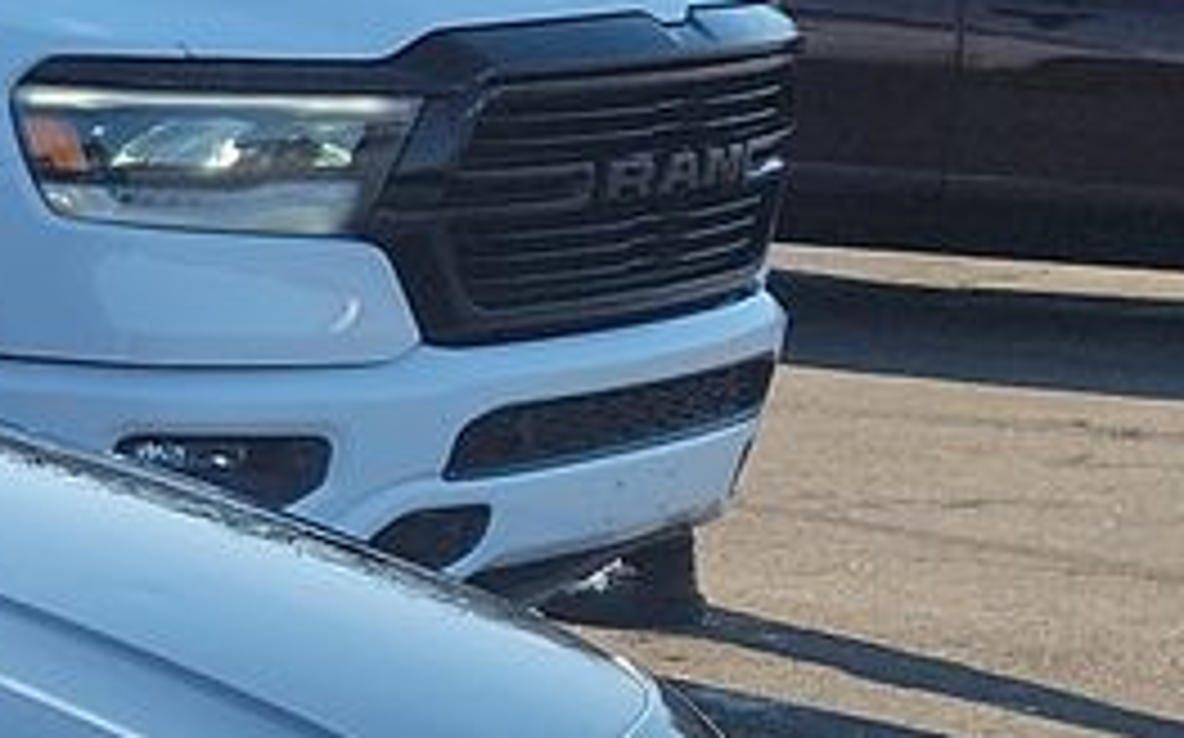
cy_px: 774
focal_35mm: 155
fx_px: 4998
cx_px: -1868
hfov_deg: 10.9
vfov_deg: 8.4
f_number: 1.8
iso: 50
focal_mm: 6.7
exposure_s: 1/519
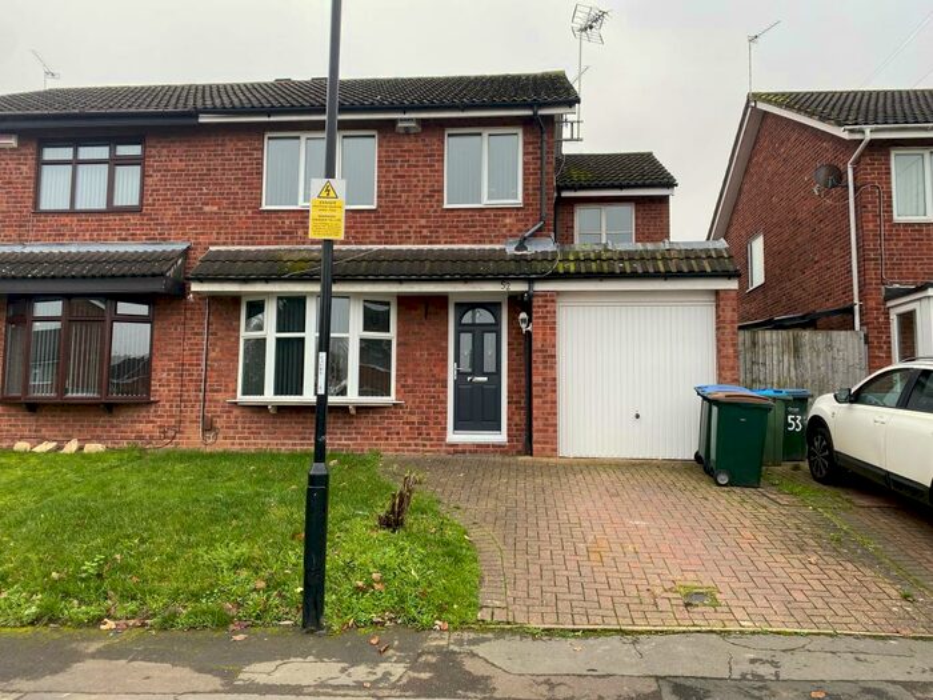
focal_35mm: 26
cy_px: 350
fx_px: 701
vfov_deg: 53.1
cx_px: 466
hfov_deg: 67.3
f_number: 1.8
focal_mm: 4.25
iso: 32
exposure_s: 1/122
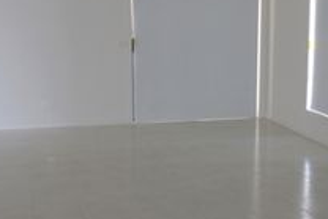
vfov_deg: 22.3
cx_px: 222
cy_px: 98
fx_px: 556
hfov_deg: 32.5
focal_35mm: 61
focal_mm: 18
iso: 400
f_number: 4
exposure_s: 1/50
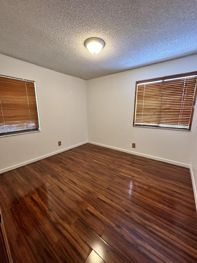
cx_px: 98
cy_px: 132
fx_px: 106
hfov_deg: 85.7
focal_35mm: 14
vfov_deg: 102.1
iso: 250
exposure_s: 1/60
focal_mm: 2.22
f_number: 2.2
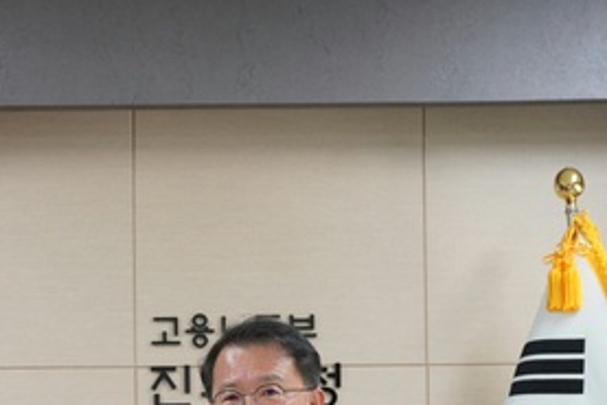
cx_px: 113
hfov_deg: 22.1
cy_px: 458
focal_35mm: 91
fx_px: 1534
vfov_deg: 14.7
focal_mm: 39.4
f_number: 4
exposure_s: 1/161
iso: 1250
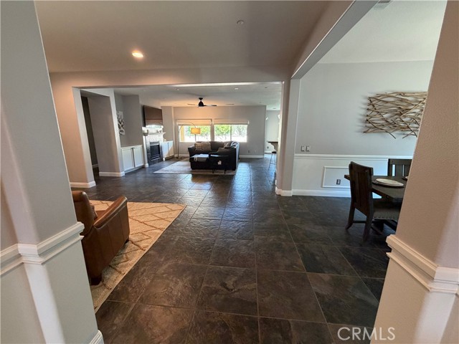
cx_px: 230
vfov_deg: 85.7
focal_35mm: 14
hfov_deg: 102.1
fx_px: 186
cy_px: 172
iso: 320
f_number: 2.2
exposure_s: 1/60
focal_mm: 2.22
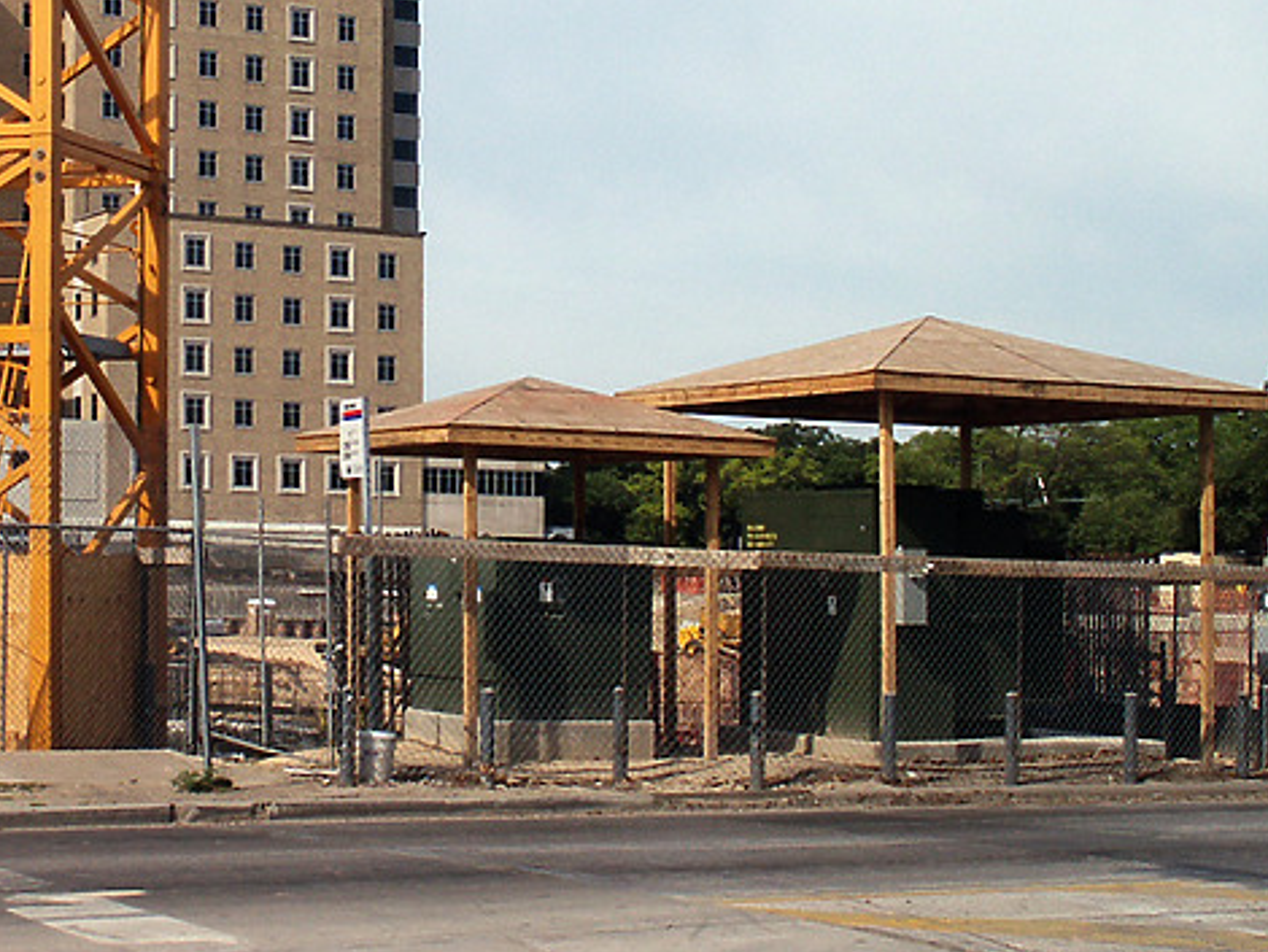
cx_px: 275
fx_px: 2455
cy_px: 295
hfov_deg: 28.4
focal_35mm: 67
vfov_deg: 21.8
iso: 64
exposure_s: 1/500
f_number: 6.7
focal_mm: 7.18
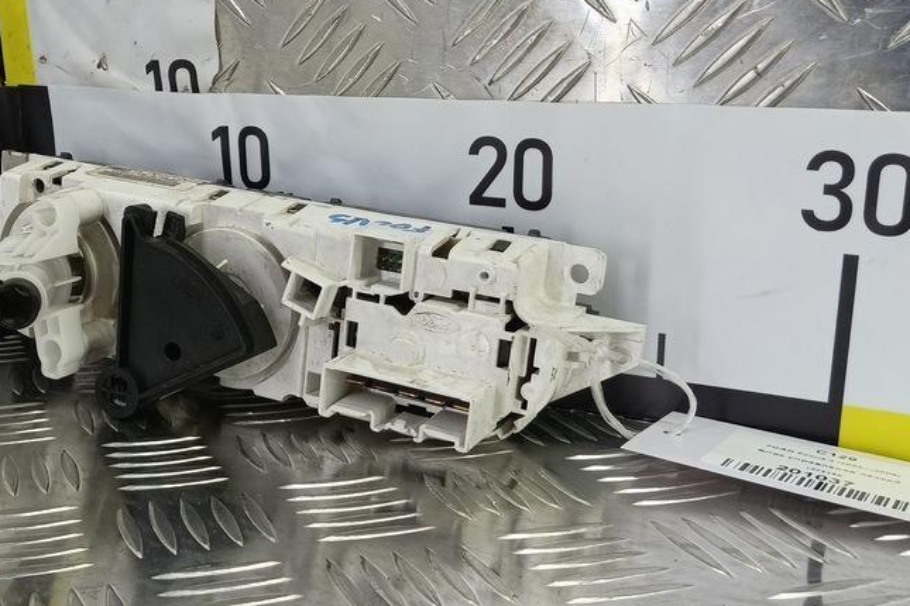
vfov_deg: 35.0
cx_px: 279
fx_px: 960
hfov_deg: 49.5
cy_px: 321
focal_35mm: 38
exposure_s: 1/50
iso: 117
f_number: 1.6
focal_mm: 4.11
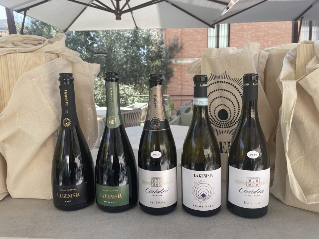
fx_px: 240
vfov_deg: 53.1
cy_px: 120
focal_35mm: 26
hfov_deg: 67.3
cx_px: 160
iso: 32
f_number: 1.6
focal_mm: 4.2
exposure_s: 1/419
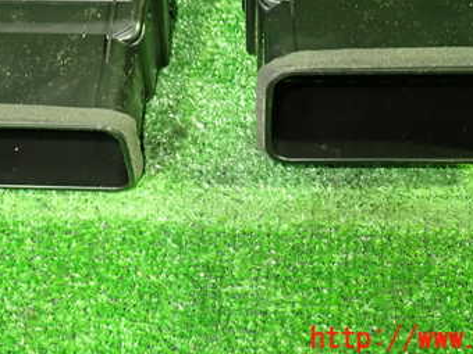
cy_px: 44
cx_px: 207
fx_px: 724
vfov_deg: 26.7
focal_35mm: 53
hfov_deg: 36.1
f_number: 2.3
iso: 800
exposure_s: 1/25
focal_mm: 5.4
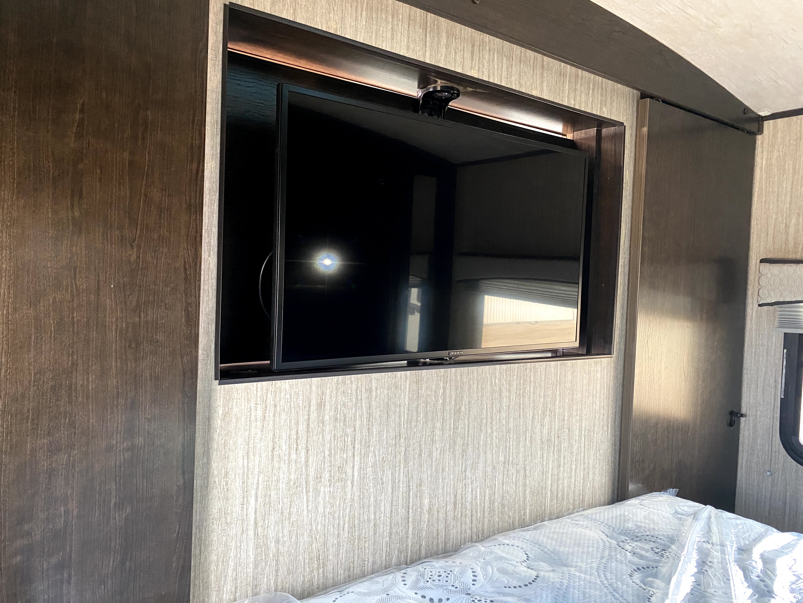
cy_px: 302
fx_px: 603
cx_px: 402
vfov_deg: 53.1
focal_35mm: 26
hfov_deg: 67.3
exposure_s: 1/60
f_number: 1.8
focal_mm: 4.25
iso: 250
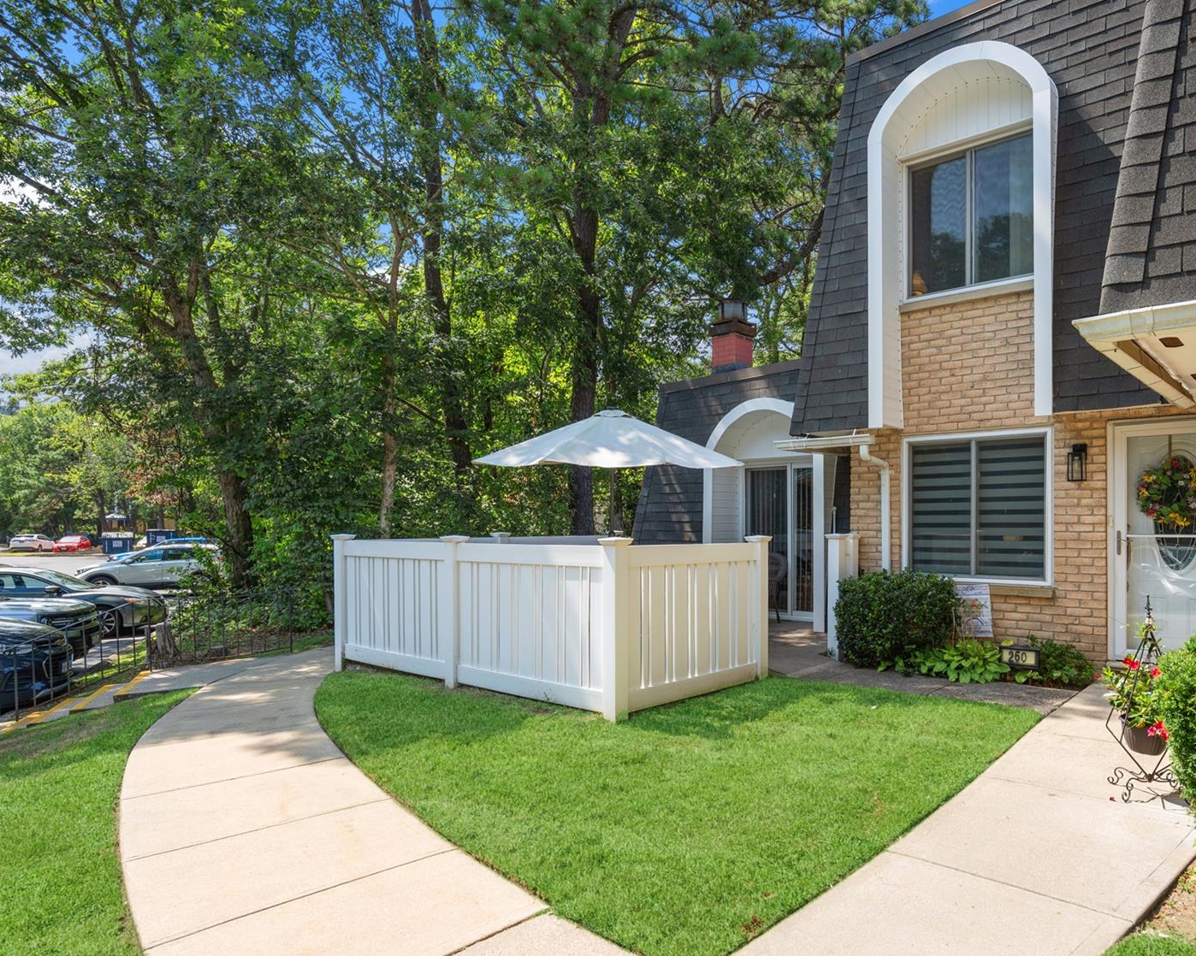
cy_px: 552
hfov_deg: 74.2
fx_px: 779
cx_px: 719
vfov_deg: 62.8
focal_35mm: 22
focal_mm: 16
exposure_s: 1/200
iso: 125
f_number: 5.6
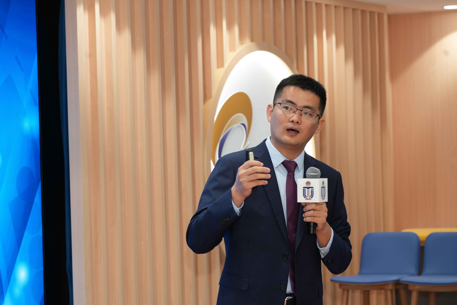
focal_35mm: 119
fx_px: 1511
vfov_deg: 11.5
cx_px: 228
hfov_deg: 17.2
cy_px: 152
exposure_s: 1/125
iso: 1600
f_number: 5.6
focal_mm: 119
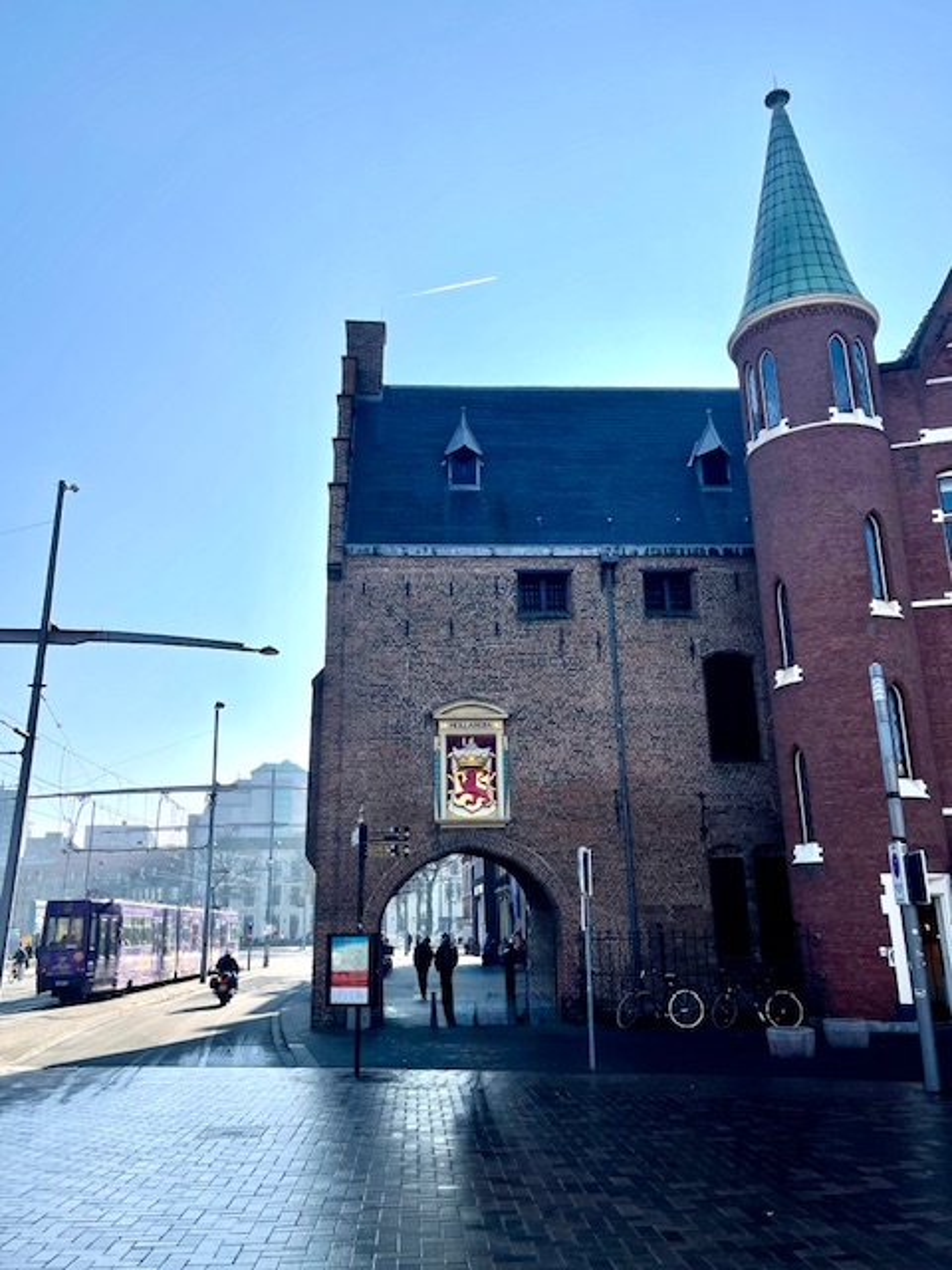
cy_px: 635
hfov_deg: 53.1
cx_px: 476
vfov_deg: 67.3
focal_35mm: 26
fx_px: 953
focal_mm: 5.1
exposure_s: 1/5618
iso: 32
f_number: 1.6
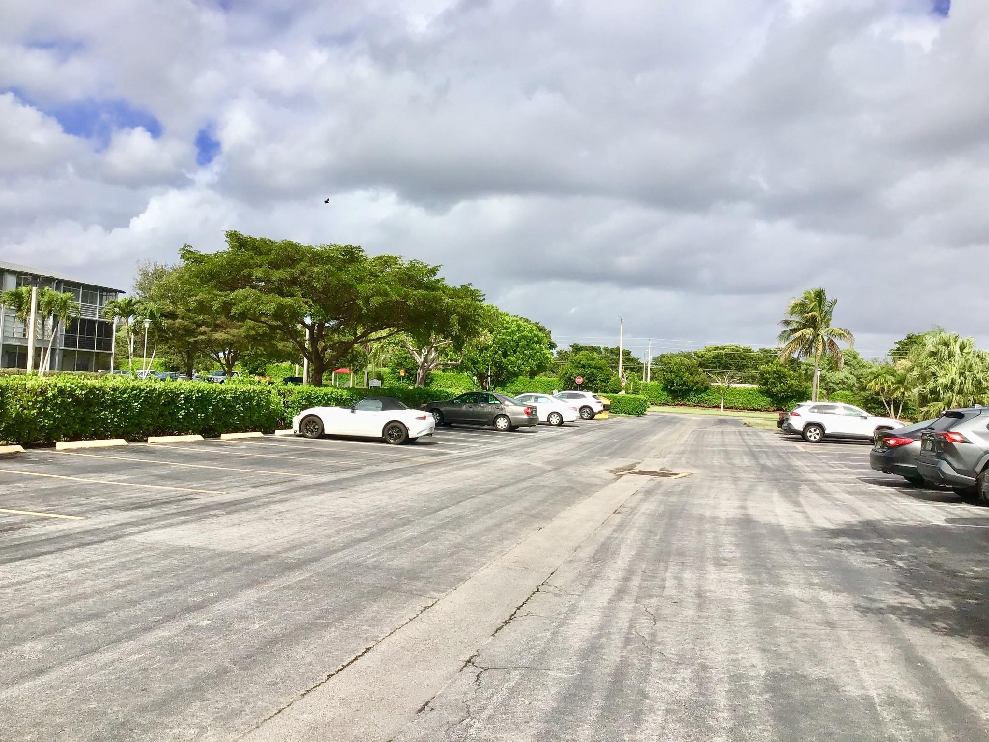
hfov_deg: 58.4
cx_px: 494
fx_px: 886
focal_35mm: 31
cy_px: 371
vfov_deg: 45.4
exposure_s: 1/1988
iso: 25
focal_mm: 3.3
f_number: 2.4
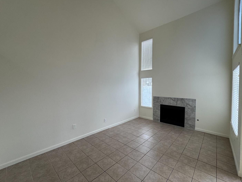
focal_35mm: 15
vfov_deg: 81.7
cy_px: 90
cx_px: 124
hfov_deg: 98.2
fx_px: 105
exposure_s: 1/120
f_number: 2.2
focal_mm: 2.22
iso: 100
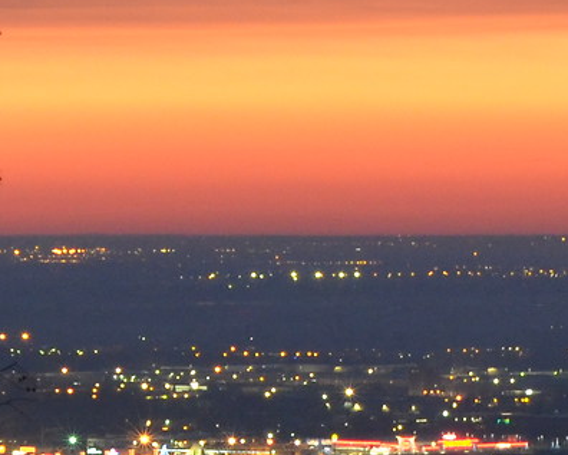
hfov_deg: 4.5
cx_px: 987
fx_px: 7163
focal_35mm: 426
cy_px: 651
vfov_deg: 3.6
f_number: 8
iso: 800
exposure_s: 1
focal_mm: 50
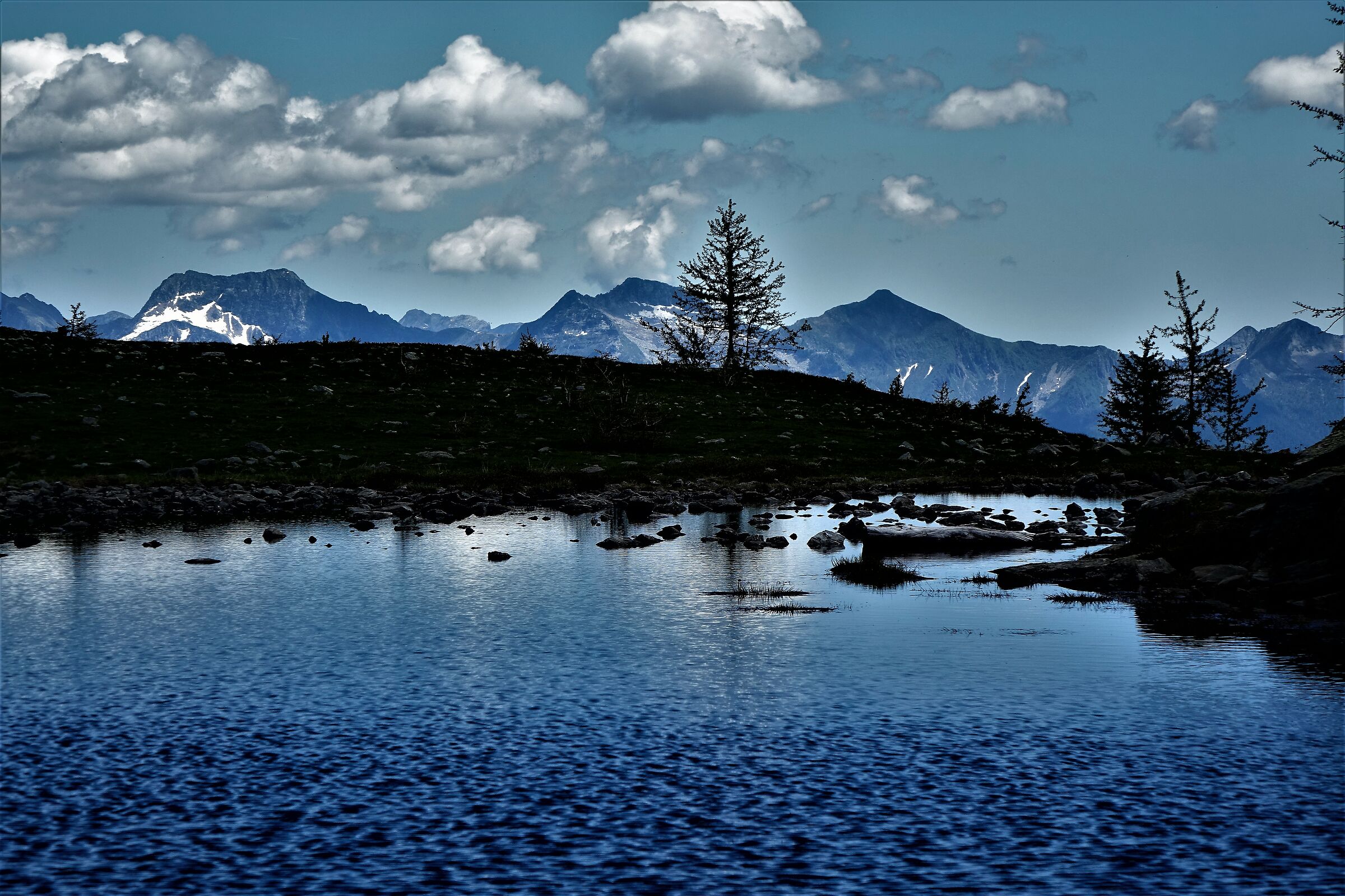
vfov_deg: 9.0
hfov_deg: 13.5
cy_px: 448
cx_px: 672
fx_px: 5678
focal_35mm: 152
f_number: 5.6
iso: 125
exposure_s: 1/800
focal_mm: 55.65
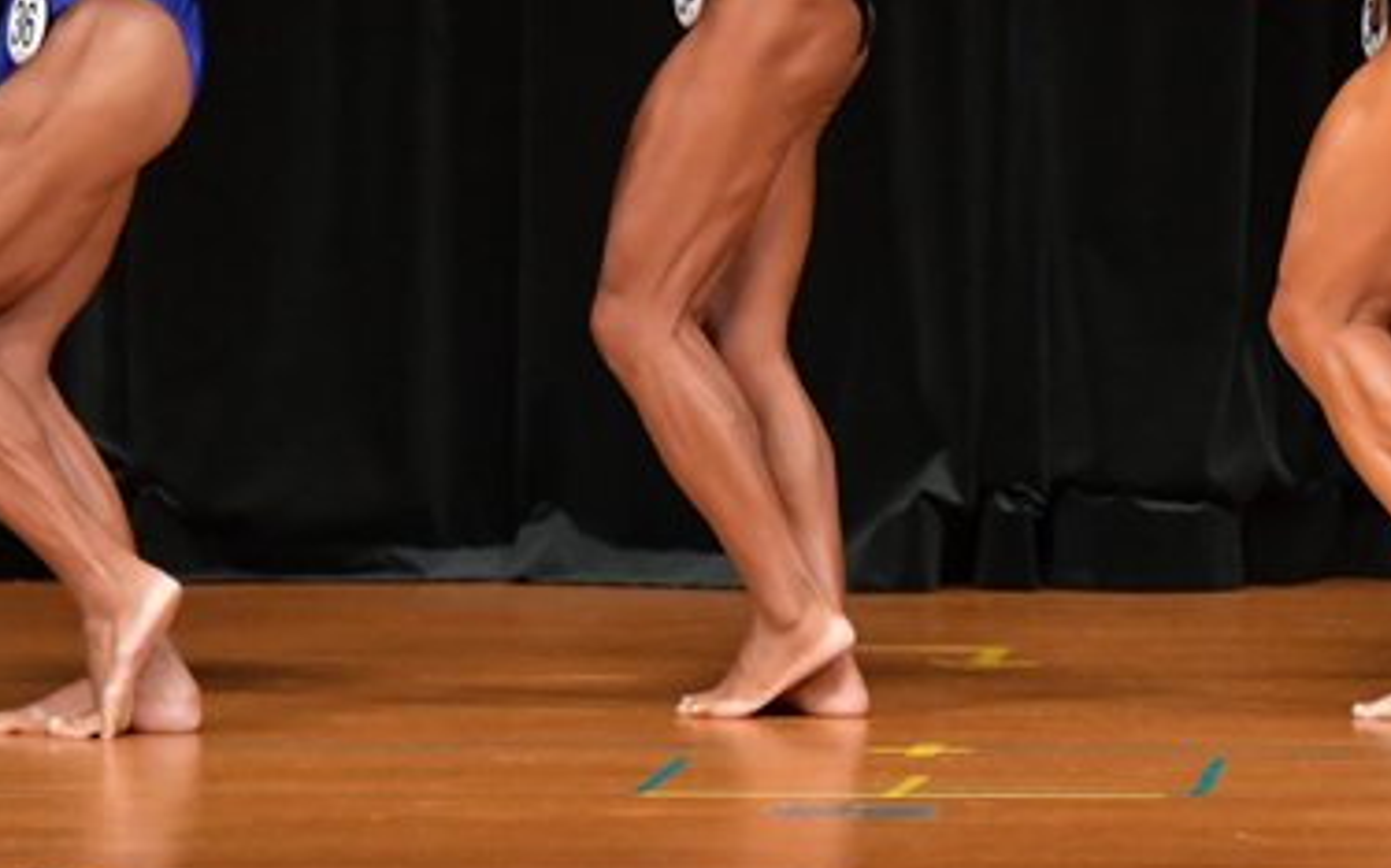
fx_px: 21561
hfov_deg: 3.7
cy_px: 33
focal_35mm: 569
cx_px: 1244
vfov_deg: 2.3
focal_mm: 180
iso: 5000
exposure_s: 1/400
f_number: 5.6
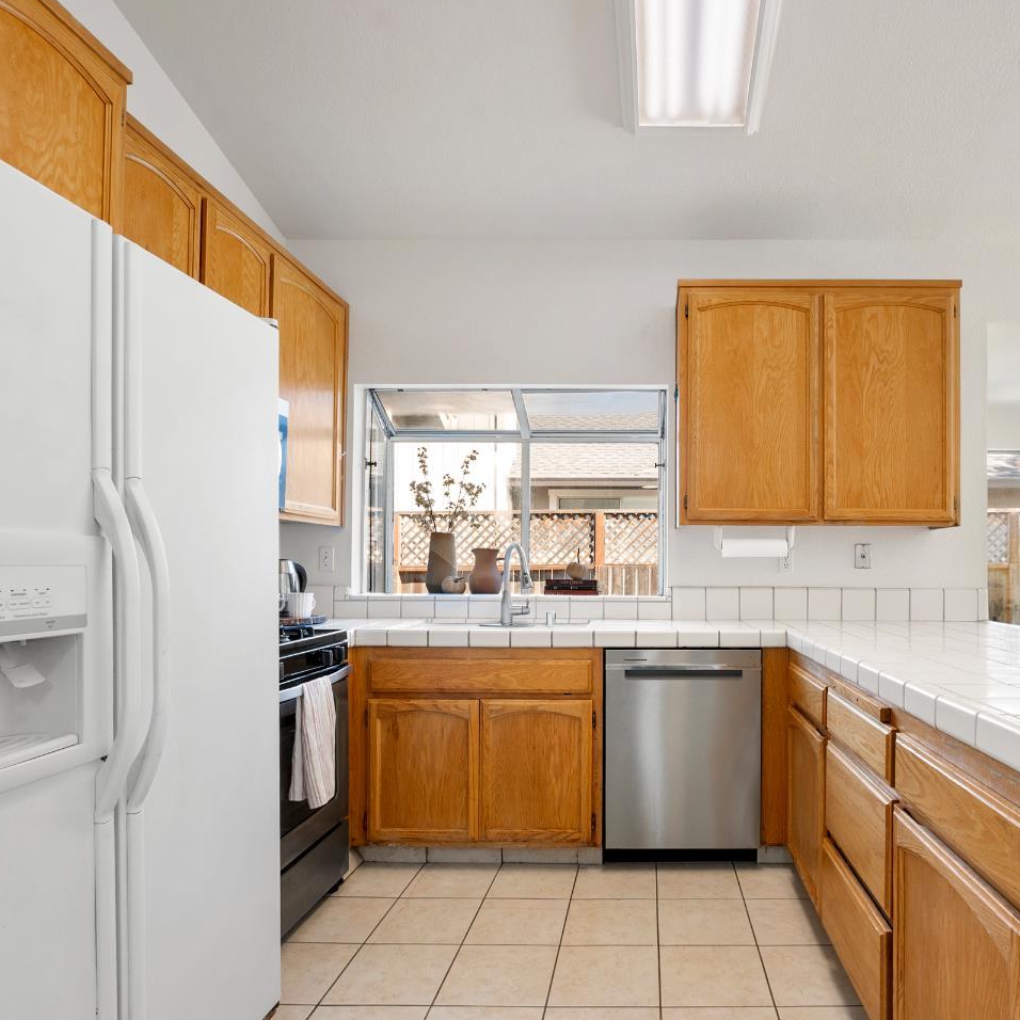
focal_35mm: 20
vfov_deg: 74.8
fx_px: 667
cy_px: 529
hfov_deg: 73.2
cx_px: 654
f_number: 8
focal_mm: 10
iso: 250
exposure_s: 1/5
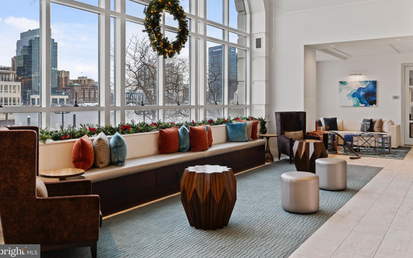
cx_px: 204
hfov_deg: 61.2
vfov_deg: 40.6
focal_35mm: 31
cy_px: 120
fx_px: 349
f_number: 8
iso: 320
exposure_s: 1/6
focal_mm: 20
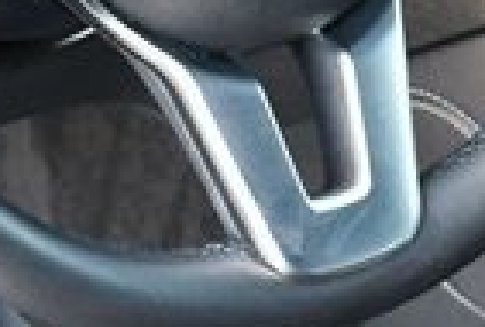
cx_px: 337
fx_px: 2446
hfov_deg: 11.3
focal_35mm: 181
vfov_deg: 7.5
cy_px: -158
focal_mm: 20
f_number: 3.8
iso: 1100
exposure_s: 1/125
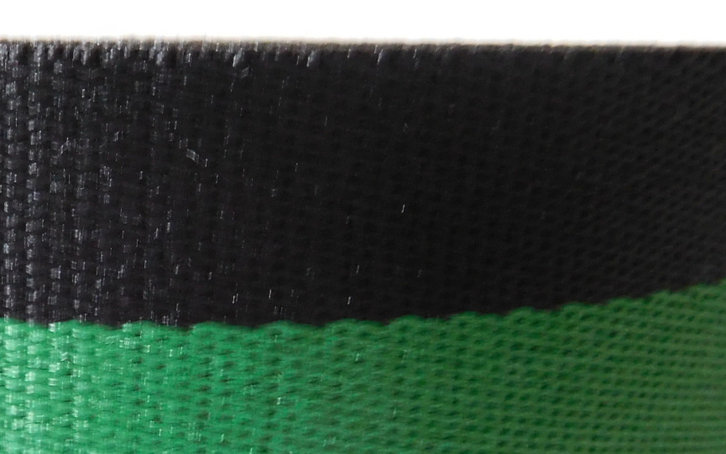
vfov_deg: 25.7
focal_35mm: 49
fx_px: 970
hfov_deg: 39.0
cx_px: 118
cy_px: 384
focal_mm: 4.5
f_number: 3.4
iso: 450
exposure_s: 1/8
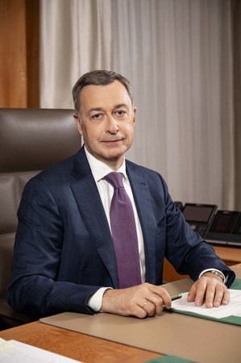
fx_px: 684
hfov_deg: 20.0
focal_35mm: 68
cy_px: 182
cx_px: 120
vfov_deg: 29.7
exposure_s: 1/100
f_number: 4.5
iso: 160
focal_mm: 68
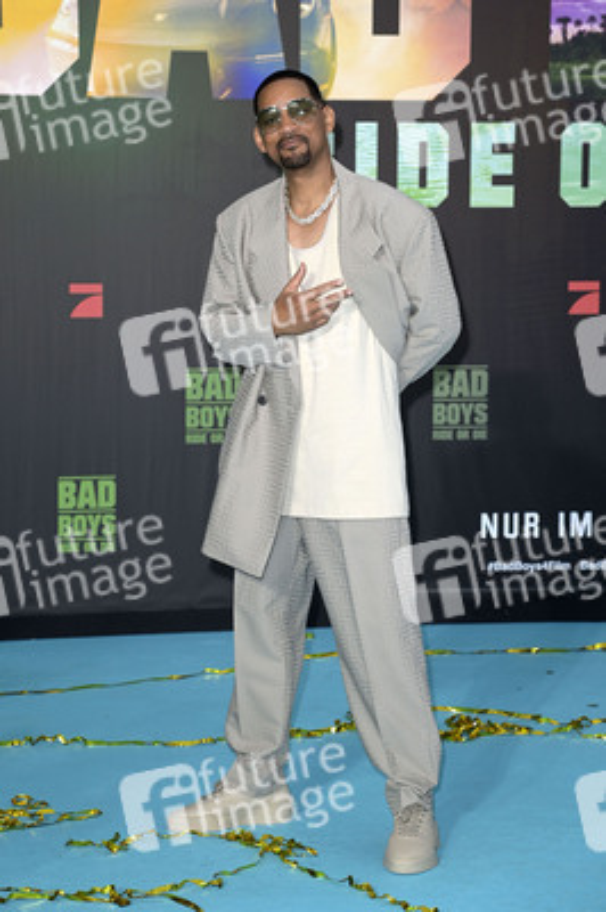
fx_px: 2150
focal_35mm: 85
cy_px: 456
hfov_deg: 16.0
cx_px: 303
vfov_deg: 23.9
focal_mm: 85
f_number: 5.6
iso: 320
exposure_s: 1/250
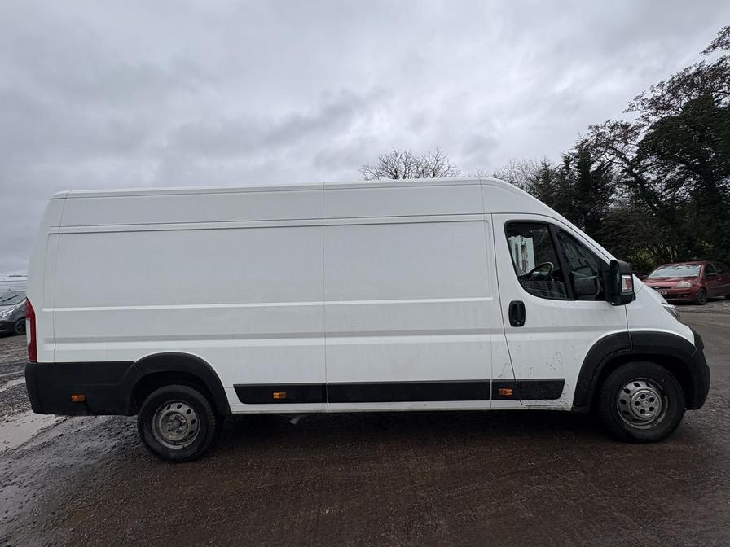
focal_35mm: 14
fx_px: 295
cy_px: 274
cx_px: 365
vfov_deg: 85.7
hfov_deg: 102.1
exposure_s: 1/693
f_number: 2.2
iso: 40
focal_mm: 2.22
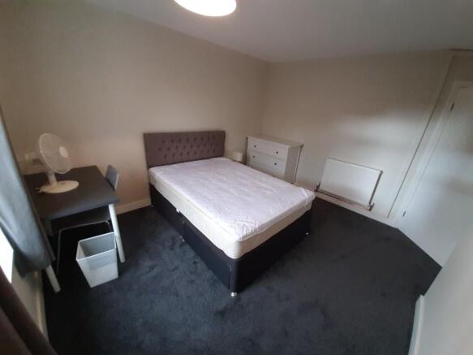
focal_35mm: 13
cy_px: 178
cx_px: 236
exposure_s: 1/50
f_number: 2.2
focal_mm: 1.42
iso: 200
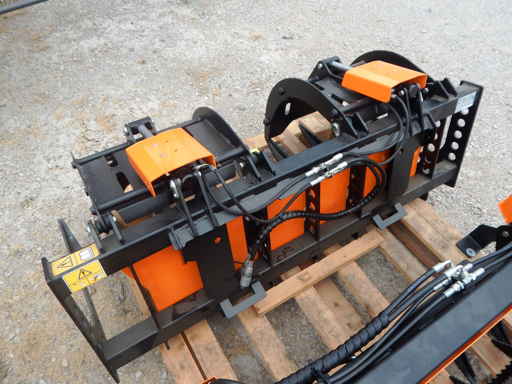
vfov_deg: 54.9
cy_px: 192
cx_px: 256
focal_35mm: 25
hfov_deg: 69.4
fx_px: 370
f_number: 3.1
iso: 125
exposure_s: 1/160
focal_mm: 4.5
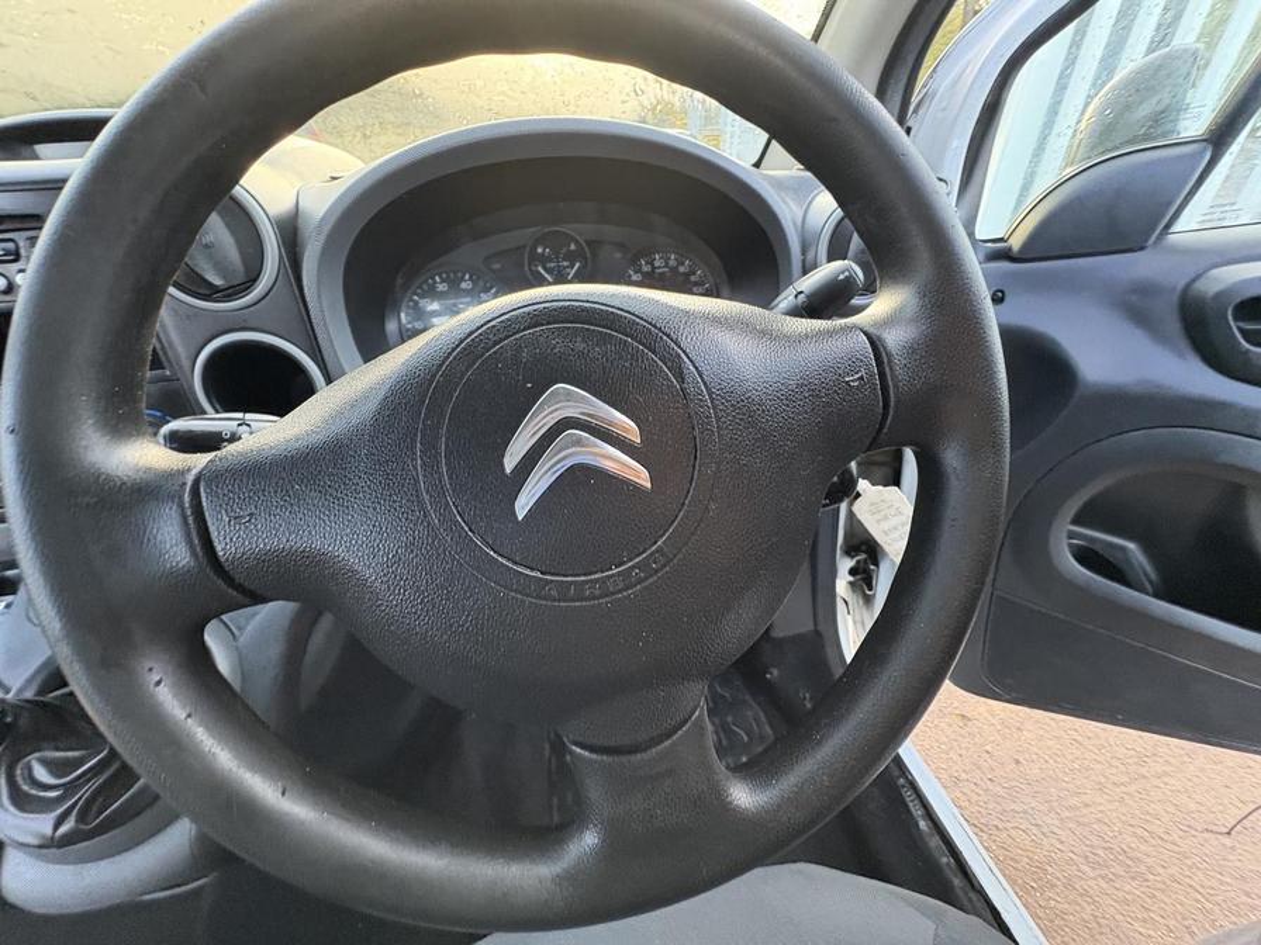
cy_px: 472
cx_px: 630
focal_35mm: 14
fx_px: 510
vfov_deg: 85.7
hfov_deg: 102.1
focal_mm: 2.22
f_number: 2.2
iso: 400
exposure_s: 1/60
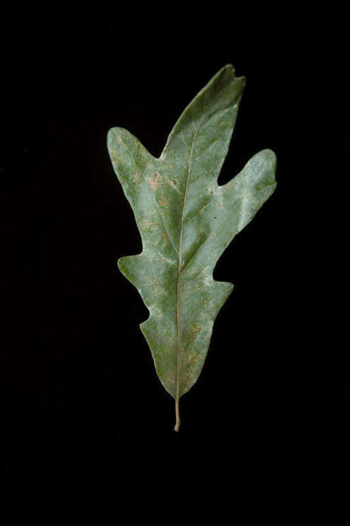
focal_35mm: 51
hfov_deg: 26.4
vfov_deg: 38.9
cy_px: 263
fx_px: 745
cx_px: 175
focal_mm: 34
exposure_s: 1/60
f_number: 4.5
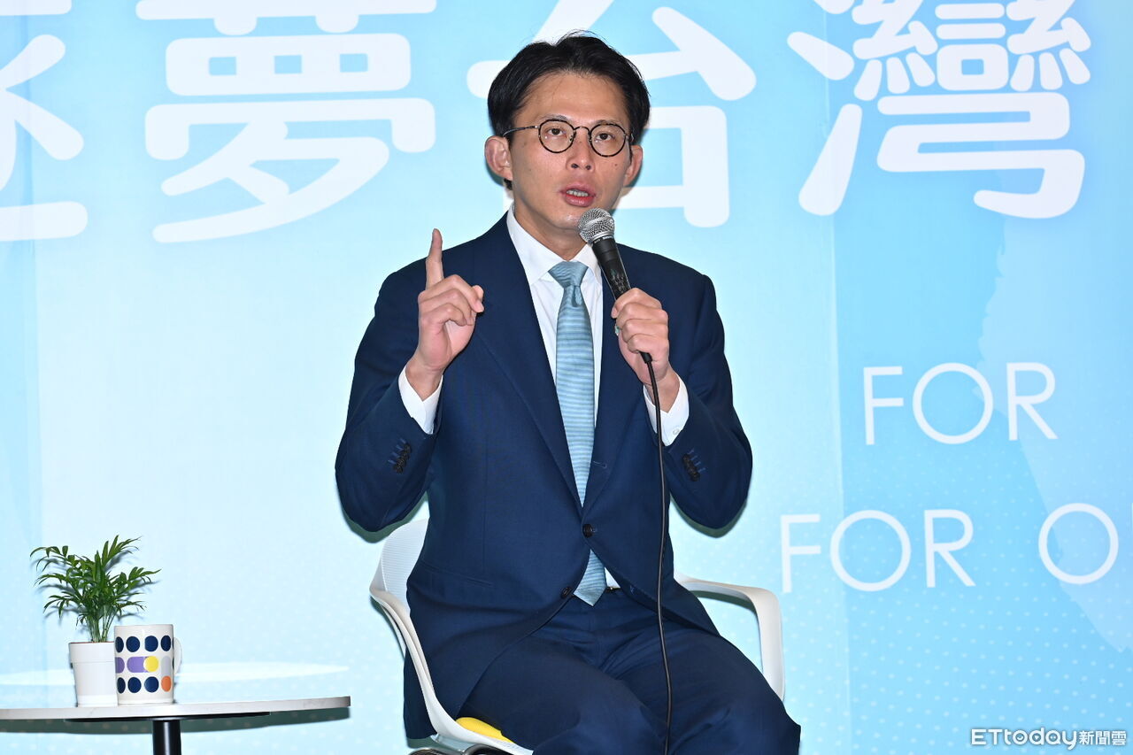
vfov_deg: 8.3
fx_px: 5192
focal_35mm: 165
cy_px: 378
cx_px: 566
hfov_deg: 12.5
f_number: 5
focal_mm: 165
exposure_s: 1/200
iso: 800
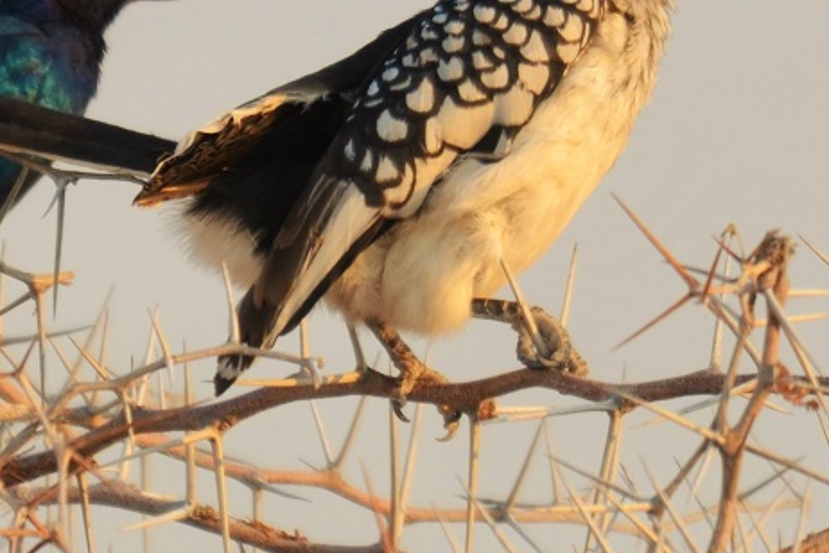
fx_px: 32305
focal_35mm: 1403
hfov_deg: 1.5
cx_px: 641
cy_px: 232
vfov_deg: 1.0
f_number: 6.3
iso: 160
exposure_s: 1/400
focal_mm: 360
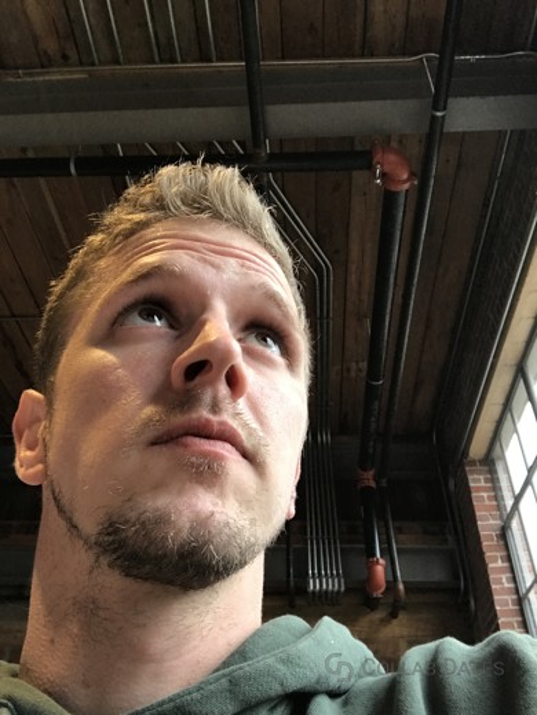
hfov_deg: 44.2
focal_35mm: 32
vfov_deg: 56.8
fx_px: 662
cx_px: 268
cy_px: 358
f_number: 2.2
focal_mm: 2.87
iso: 50
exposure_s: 1/30
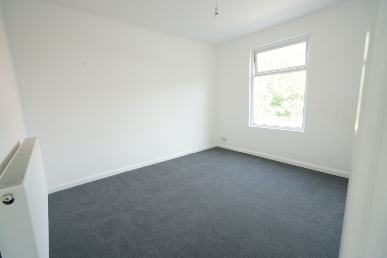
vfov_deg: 73.8
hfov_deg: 96.7
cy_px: 129
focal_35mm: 16
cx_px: 194
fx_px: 172
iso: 400
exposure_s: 1/50
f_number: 5
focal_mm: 16
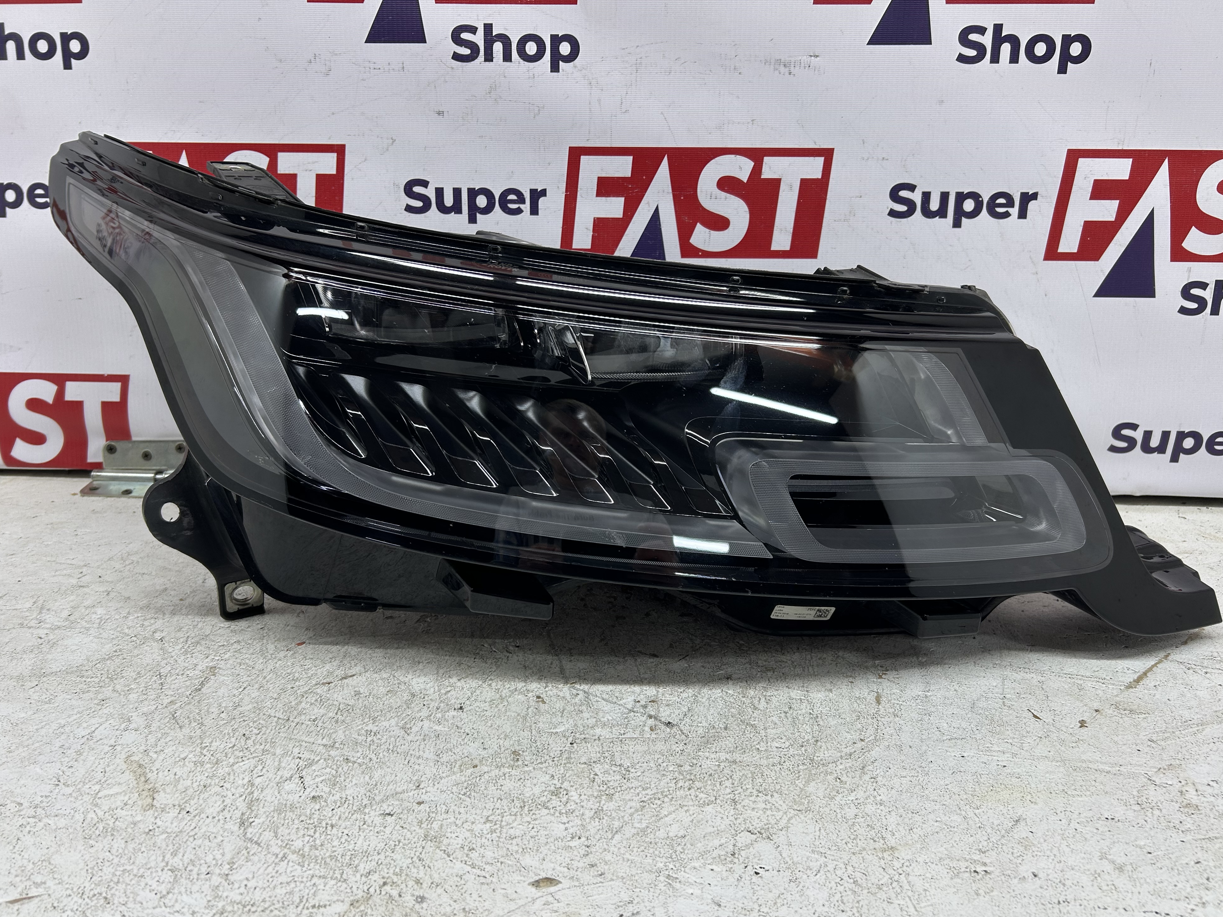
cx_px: 617
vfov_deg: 51.4
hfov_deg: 65.3
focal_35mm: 27
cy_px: 465
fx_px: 954
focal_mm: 5.7
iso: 40
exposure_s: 1/100
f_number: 1.5
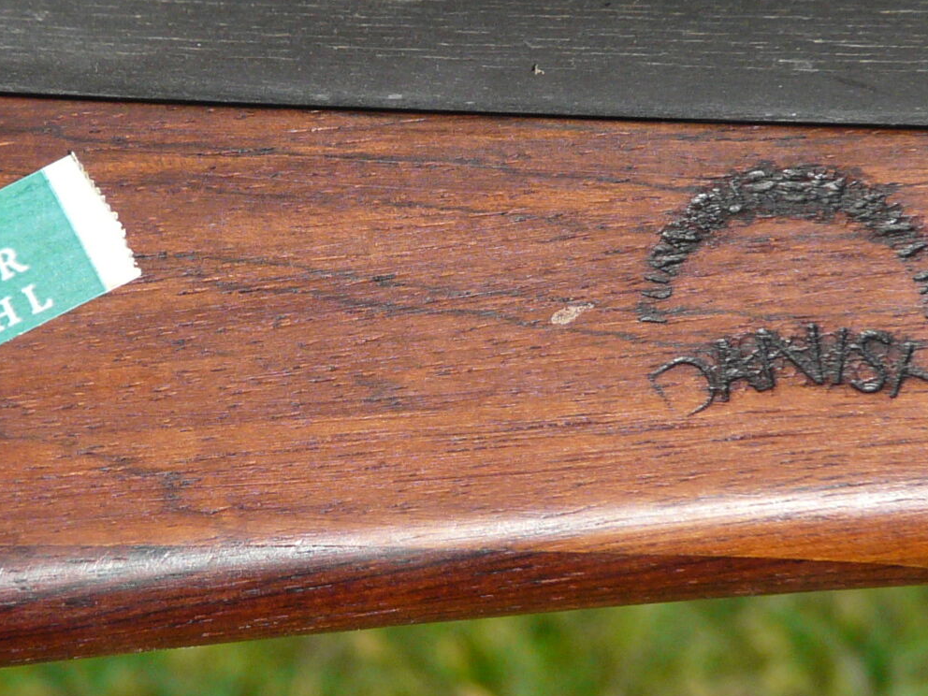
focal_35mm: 242
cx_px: 366
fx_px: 6488
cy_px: 297
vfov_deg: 6.1
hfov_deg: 8.2
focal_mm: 15.4
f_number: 3.6
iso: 160
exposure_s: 1/500
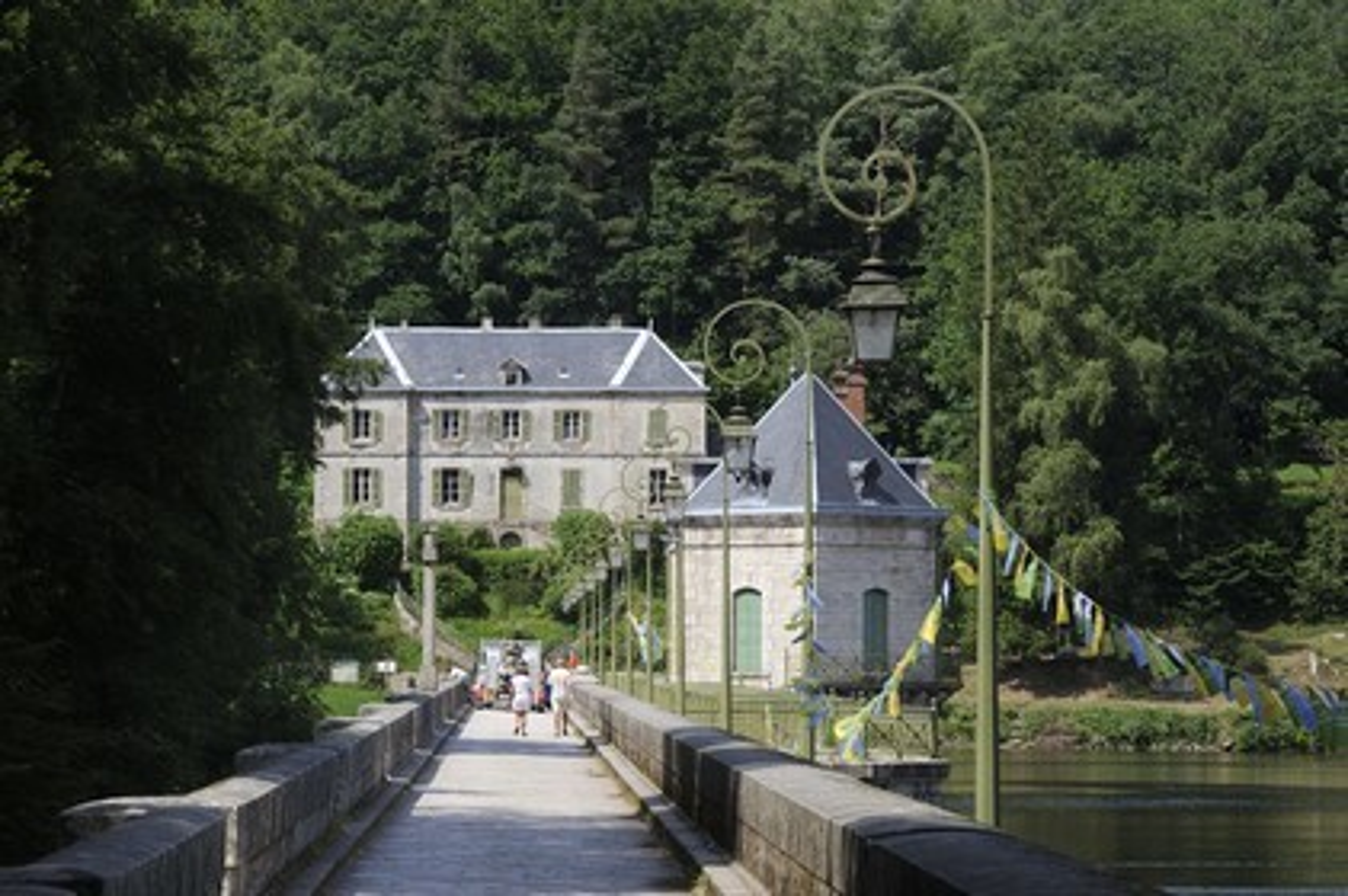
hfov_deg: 12.8
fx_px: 5986
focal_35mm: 160
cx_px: 674
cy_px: 448
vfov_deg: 8.6
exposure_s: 1/320
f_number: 13
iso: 400
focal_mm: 160
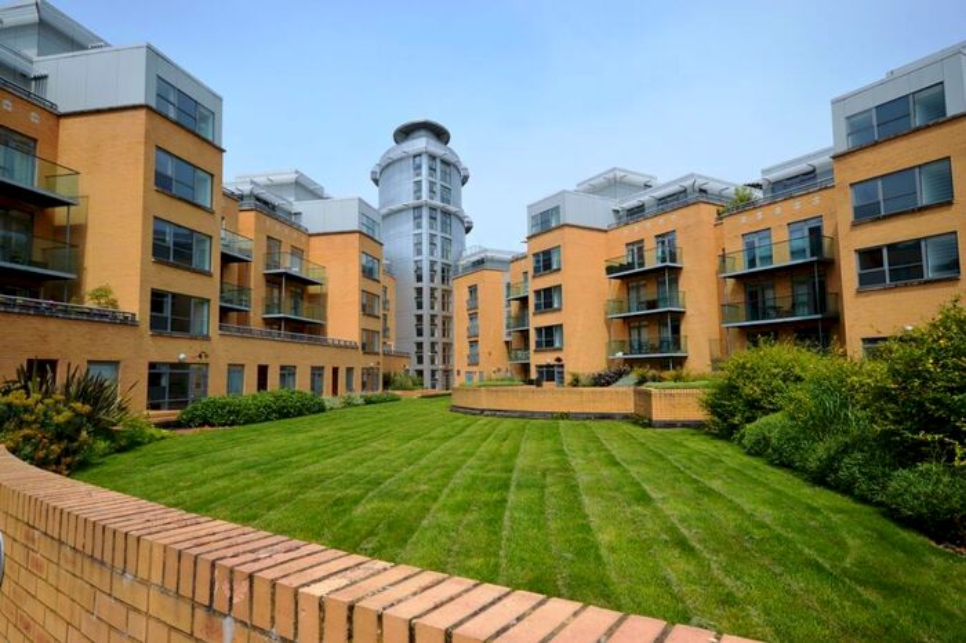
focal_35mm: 21
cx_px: 483
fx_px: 563
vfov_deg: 59.4
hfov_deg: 81.2
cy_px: 322
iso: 100
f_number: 8
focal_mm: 14
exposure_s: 1/250
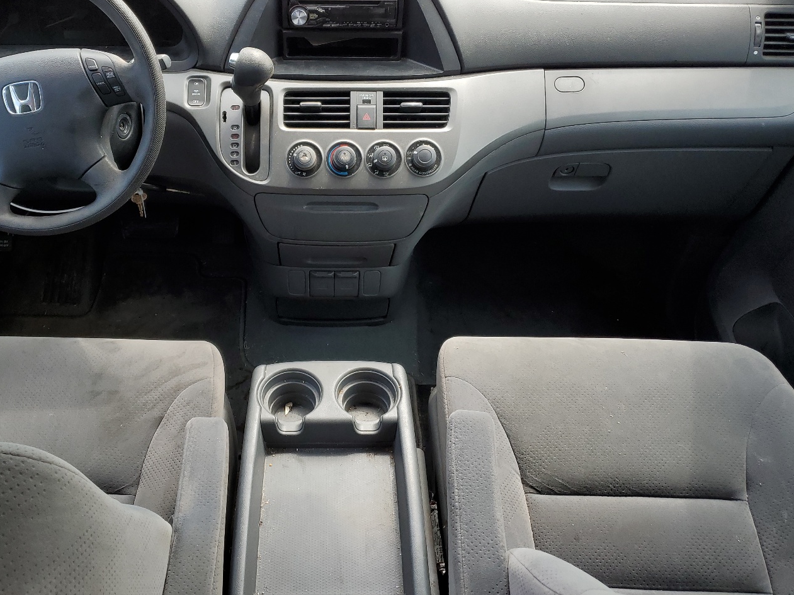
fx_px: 757
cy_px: 273
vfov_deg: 42.9
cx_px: 316
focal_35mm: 33
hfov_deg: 54.9
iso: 50
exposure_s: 1/227
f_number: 1.5
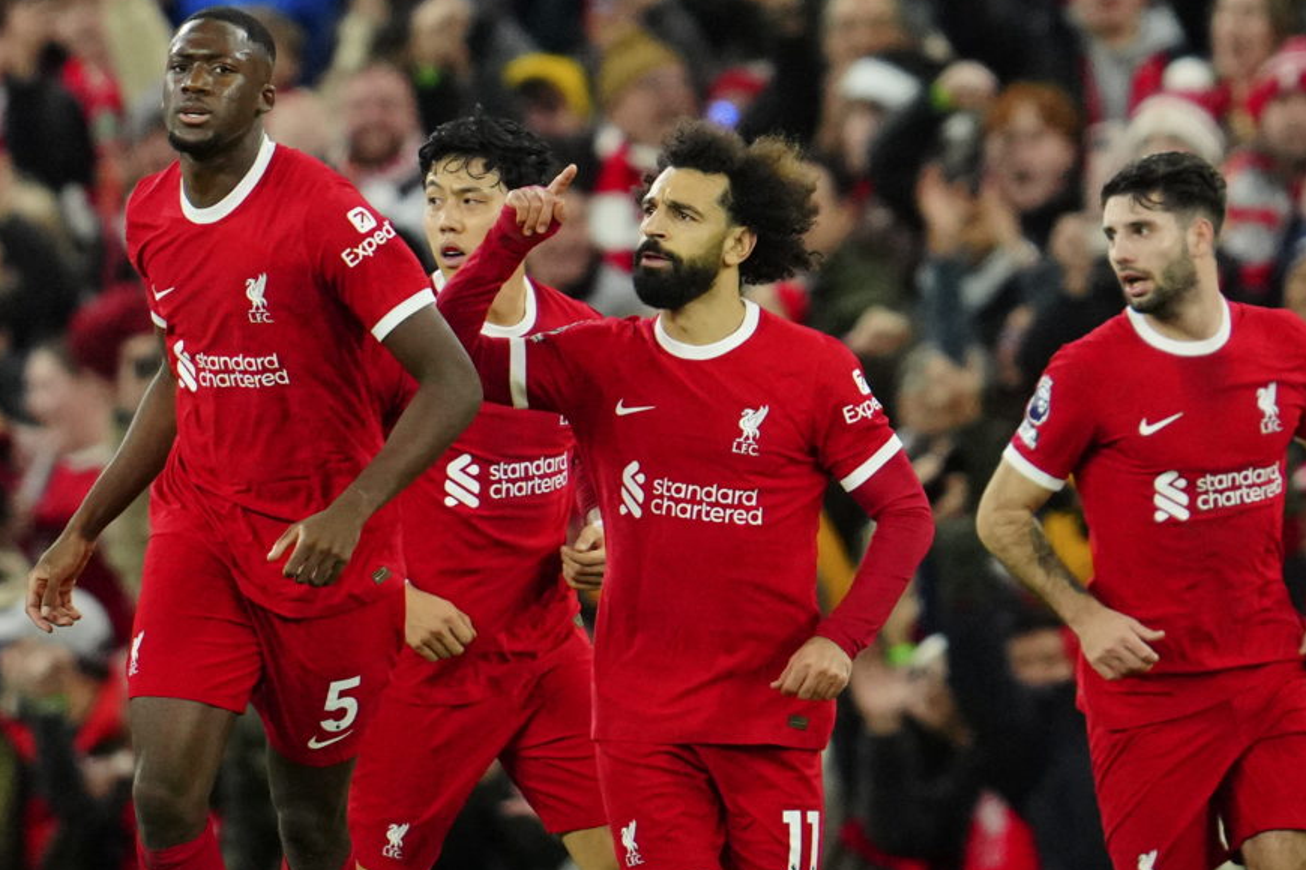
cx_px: 691
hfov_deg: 4.5
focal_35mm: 460
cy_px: 418
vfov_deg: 3.0
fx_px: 16686
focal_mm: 400
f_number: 2.8
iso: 2500
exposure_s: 1/2000
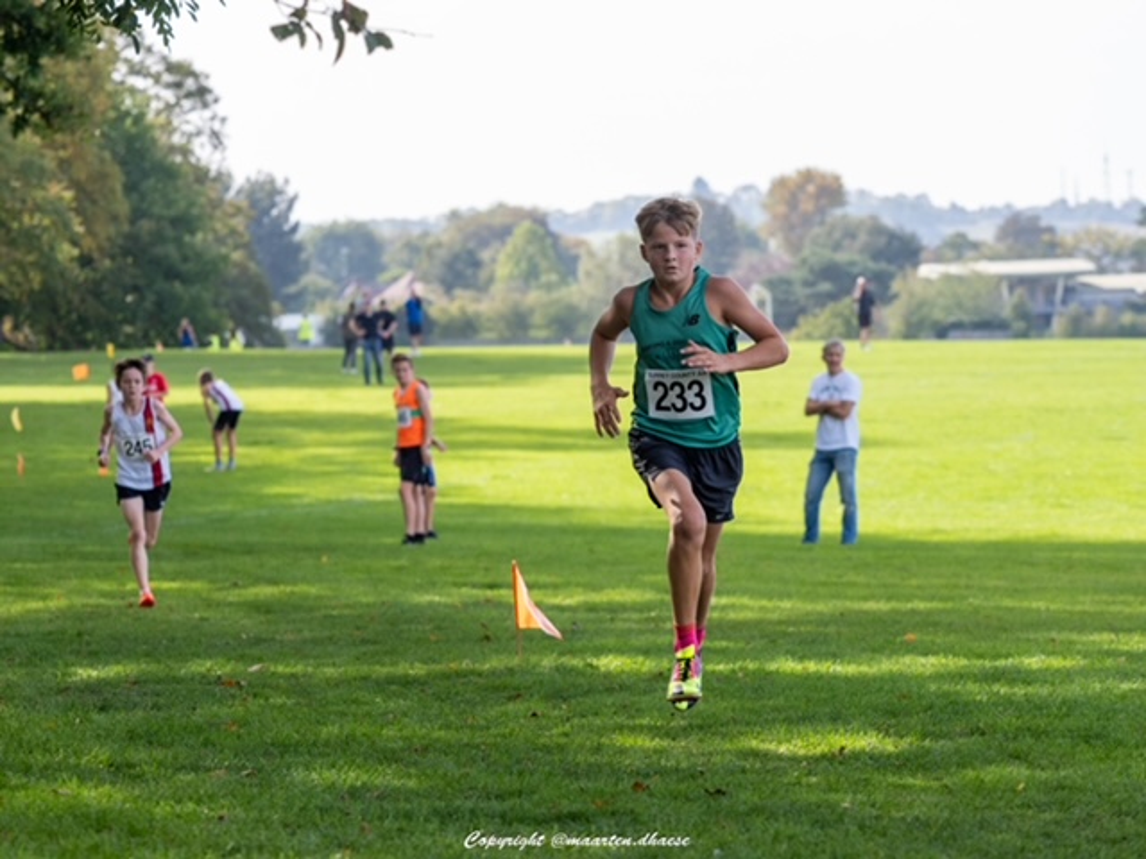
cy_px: 430
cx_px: 573
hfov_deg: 11.6
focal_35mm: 170
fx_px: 5628
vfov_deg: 8.7
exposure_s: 1/800
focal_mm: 85
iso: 200
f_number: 4
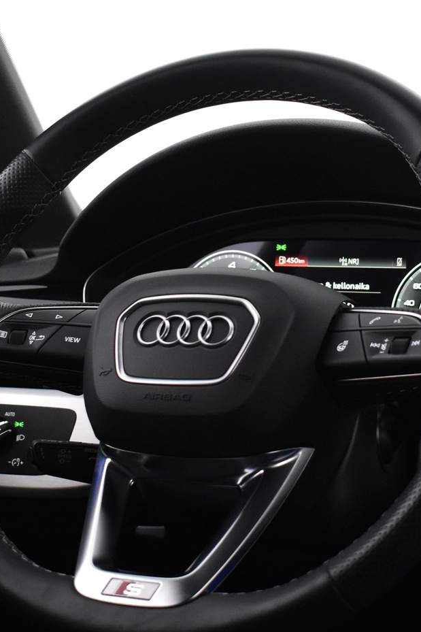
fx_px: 1193
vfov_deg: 29.6
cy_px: 346
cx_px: 231
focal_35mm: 68
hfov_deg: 20.0
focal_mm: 26
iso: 2500
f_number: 4
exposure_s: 1/40
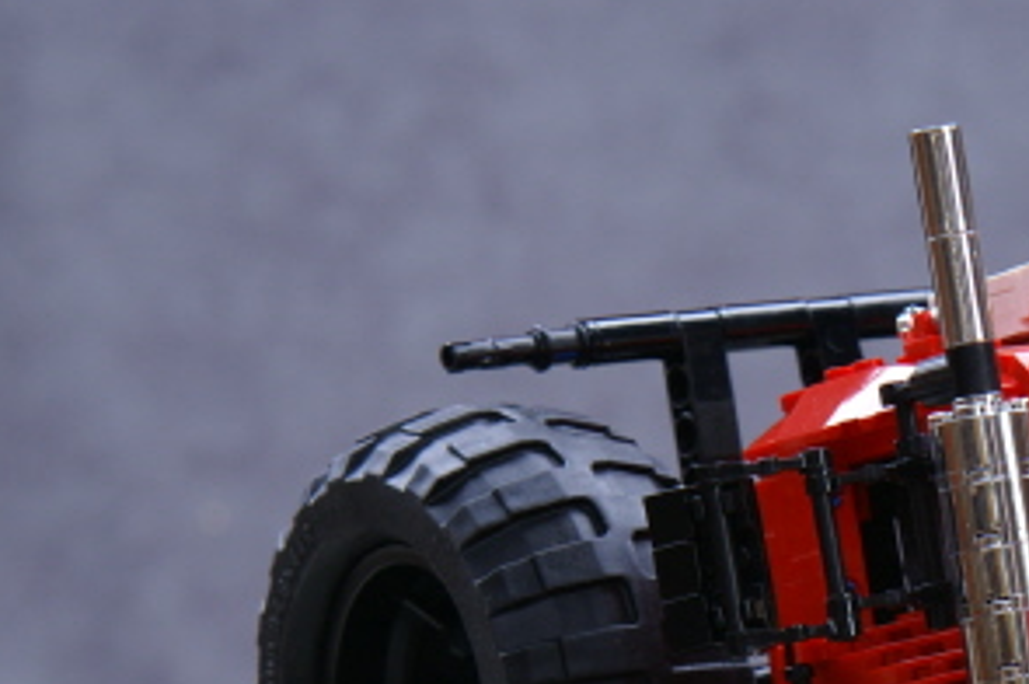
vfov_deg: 3.4
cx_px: 1050
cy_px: 907
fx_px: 11620
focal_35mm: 407
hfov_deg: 5.1
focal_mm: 100
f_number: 11
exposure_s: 1/10
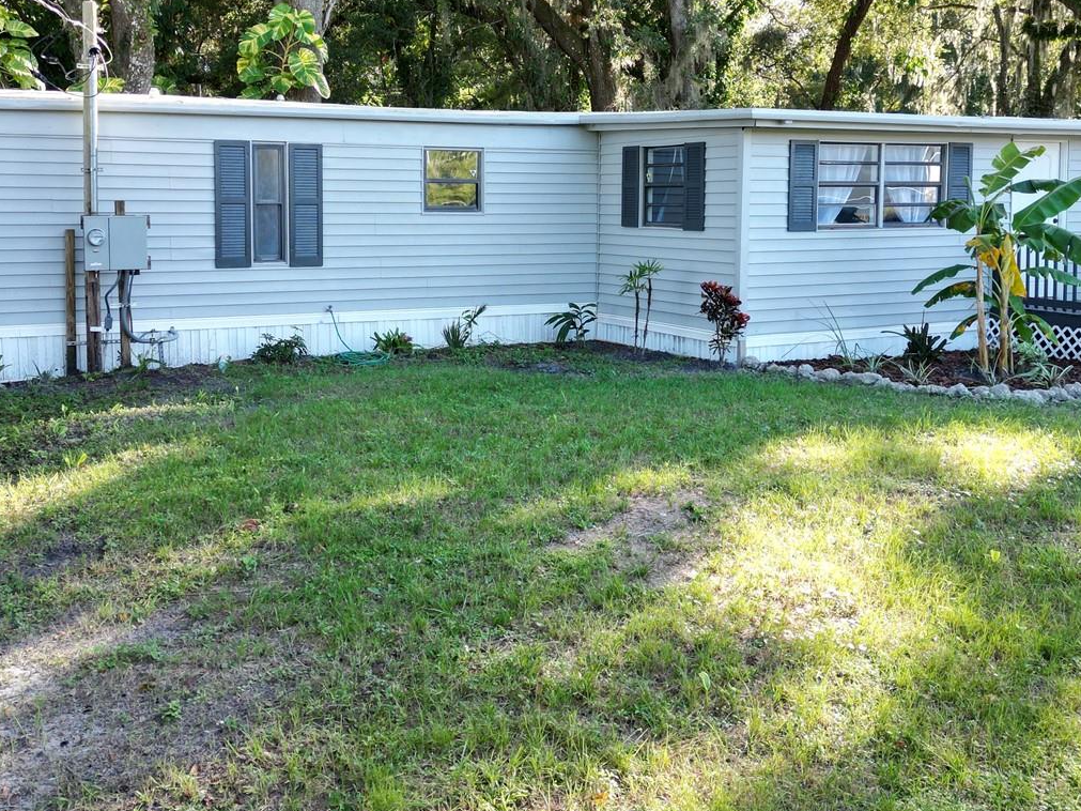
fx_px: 1187
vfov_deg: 37.3
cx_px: 544
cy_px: 271
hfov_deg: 49.0
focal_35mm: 38
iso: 130
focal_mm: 6.72
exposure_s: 1/320
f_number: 1.7
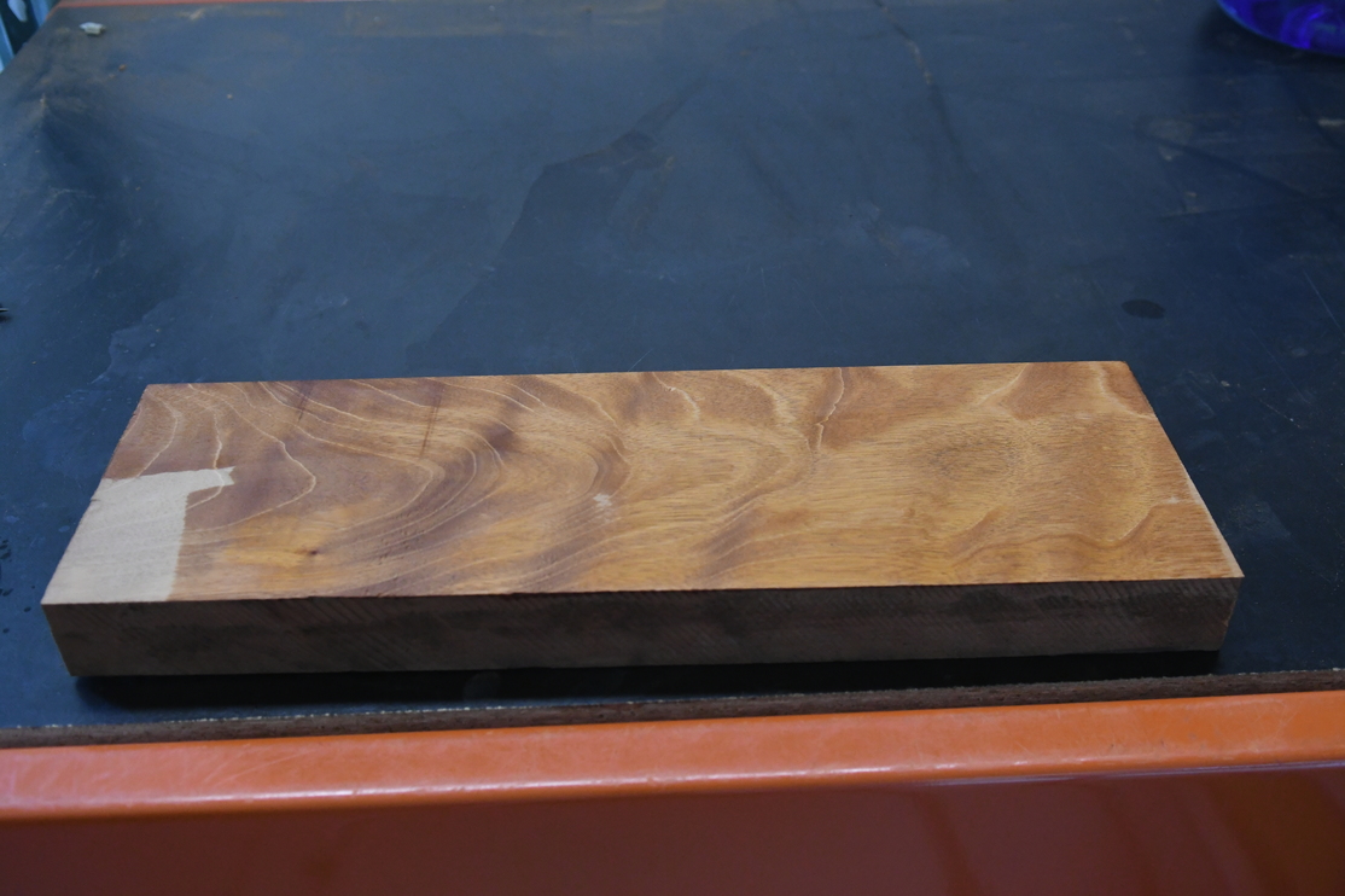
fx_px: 1289
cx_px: 672
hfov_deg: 55.1
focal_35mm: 34
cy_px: 448
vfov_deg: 38.3
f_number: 3.5
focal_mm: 23
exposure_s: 1/400
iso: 2500
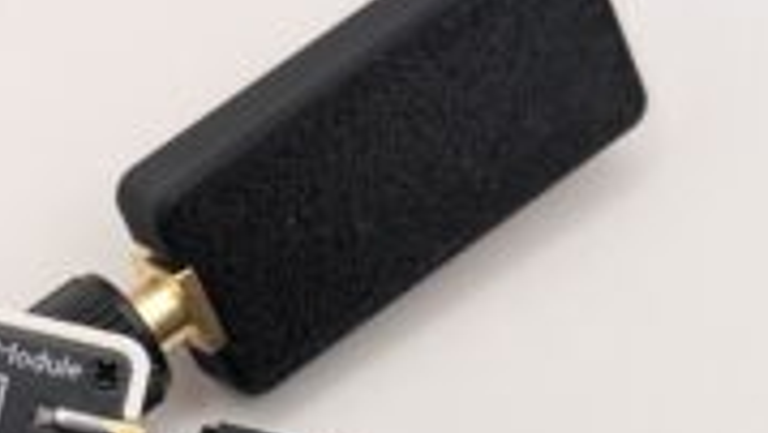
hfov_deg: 14.6
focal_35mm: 146
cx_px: 142
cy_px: 412
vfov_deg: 8.3
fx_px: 2975
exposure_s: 1/127
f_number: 1.85
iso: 52
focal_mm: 6.81
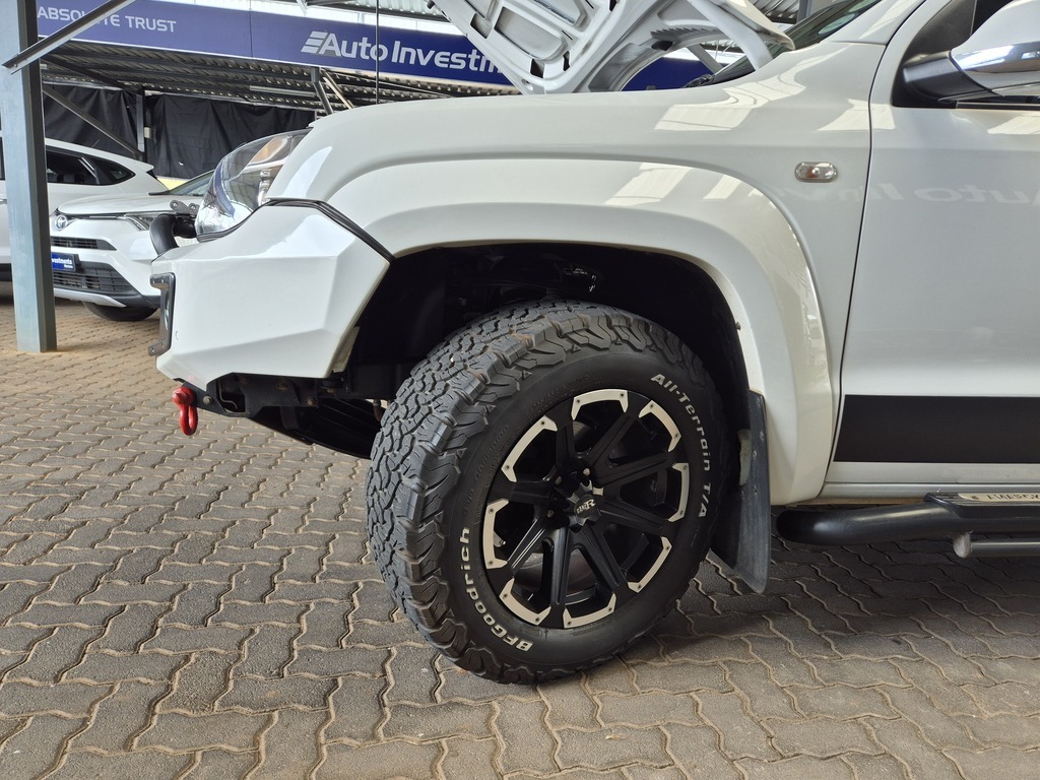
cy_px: 390
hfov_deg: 73.9
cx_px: 520
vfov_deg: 58.9
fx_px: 691
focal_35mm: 23
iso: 50
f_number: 1.8
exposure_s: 1/180
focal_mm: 5.4
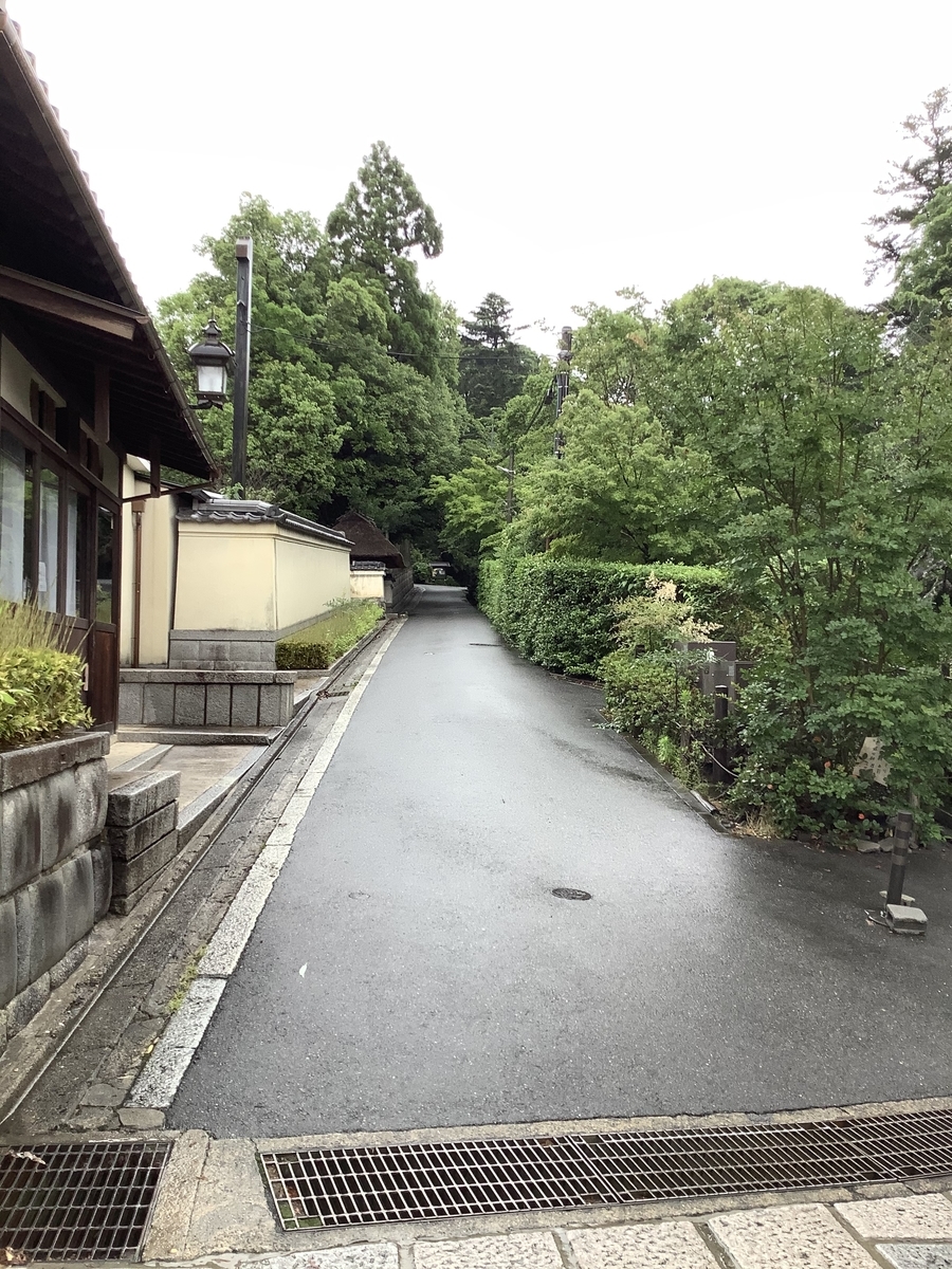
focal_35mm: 31
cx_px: 476
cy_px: 634
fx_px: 1137
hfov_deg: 45.4
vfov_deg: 58.4
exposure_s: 1/100
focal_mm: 3.3
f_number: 2.4
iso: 32
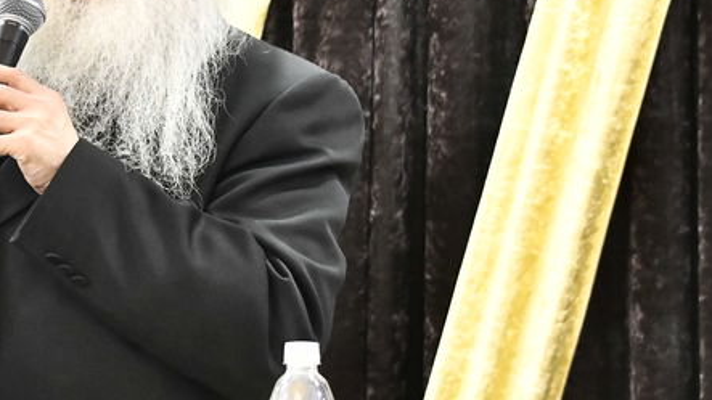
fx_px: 3870
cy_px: 70
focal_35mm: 205
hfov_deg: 10.4
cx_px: 18
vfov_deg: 5.9
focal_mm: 62
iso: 3200
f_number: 5.6
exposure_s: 1/125
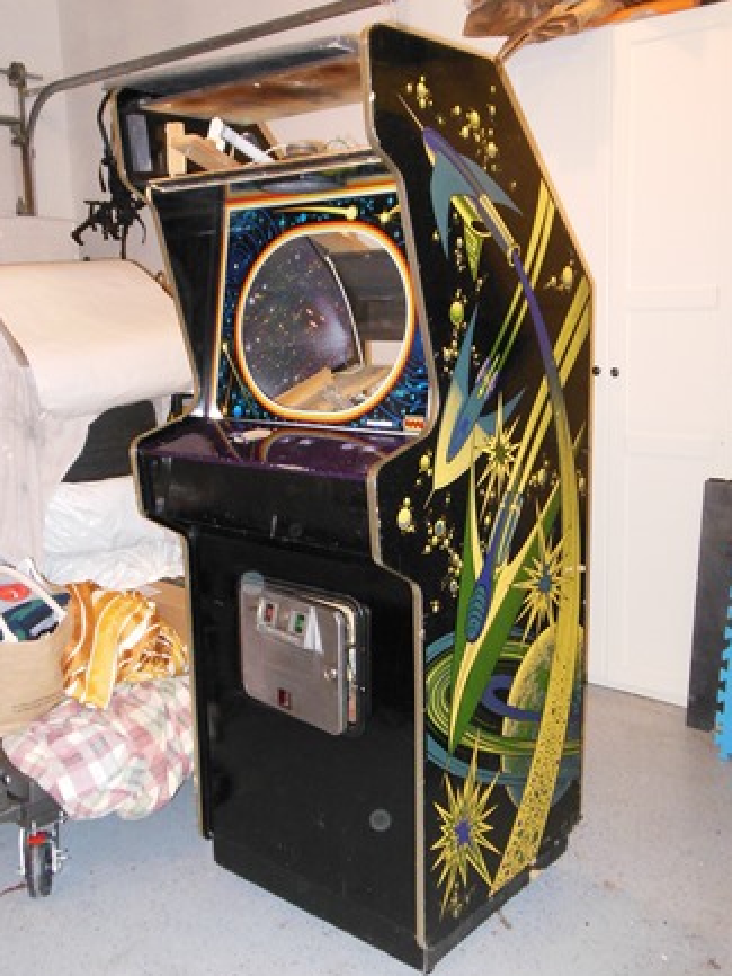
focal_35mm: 30
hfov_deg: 46.8
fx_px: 845
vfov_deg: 59.9
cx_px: 360
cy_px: 500
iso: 800
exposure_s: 1/25
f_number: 3.3
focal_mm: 5.2
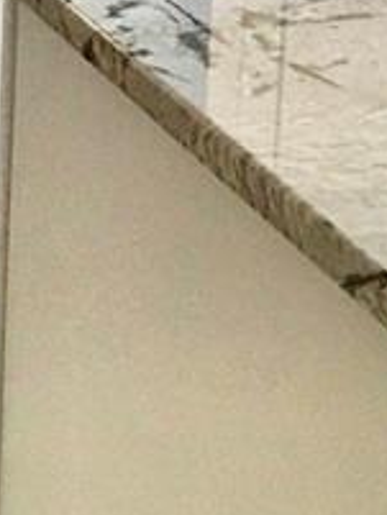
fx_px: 2576
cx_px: -26
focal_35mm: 173
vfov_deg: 10.5
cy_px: -510
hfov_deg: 8.5
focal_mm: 4.15
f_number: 2.2
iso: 40
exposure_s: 1/30
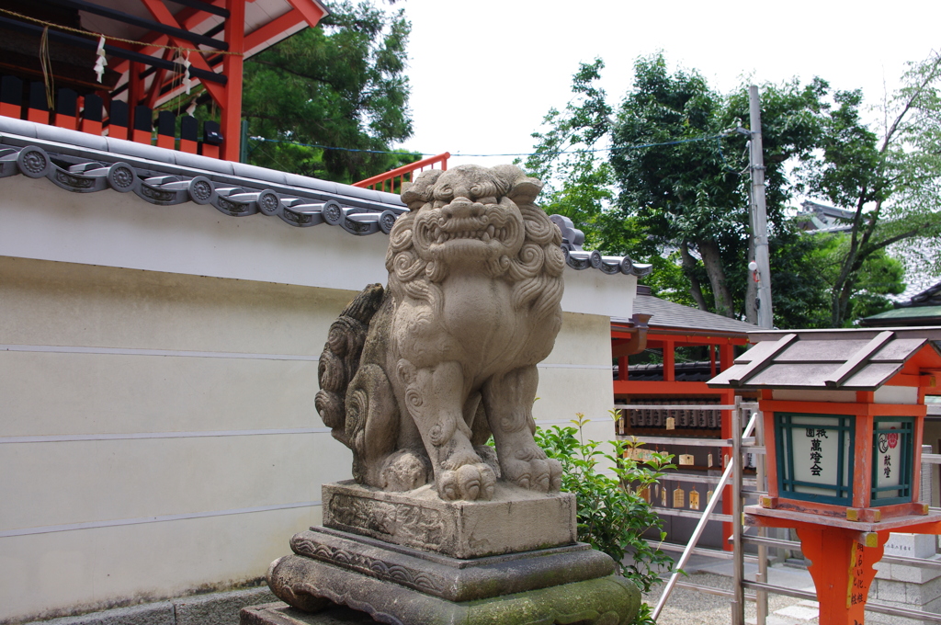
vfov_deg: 38.8
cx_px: 470
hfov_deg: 55.9
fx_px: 888
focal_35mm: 34
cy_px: 312
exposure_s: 1/250
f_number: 6.3
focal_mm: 23.13
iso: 200
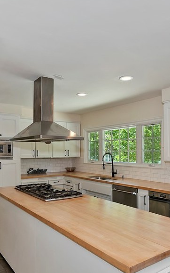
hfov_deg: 46.0
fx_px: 200
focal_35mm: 27
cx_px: 90
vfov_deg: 68.3
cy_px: 147
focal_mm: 10
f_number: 8
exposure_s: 1/30
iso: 400
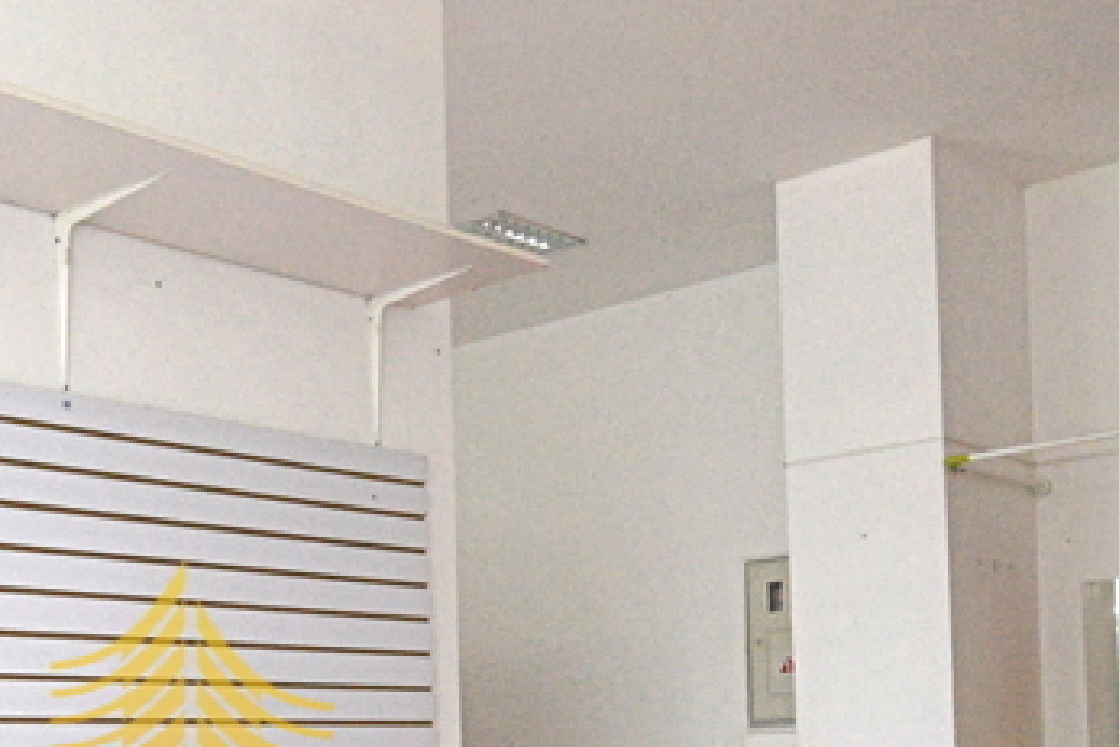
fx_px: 1617
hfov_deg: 36.6
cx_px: 191
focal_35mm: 52
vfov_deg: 24.6
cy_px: 776
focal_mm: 10
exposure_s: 1/30
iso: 2800
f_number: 10
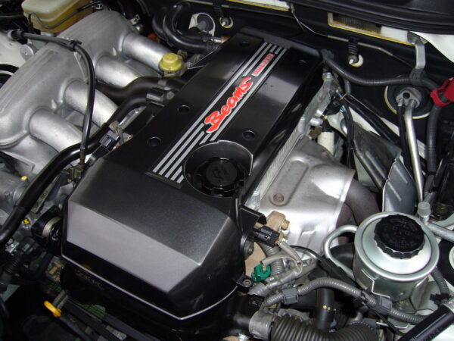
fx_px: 459
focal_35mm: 35
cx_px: 227
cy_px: 170
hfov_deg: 52.6
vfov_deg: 40.7
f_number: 2.8
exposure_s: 1/60
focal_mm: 5.8
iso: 100
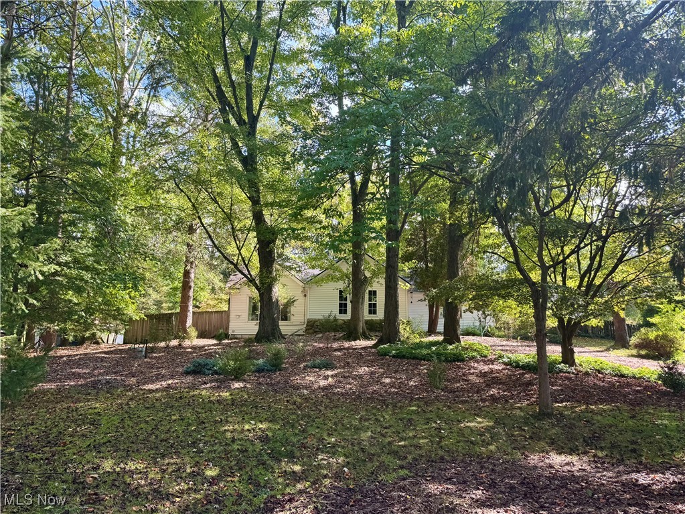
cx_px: 342
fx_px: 475
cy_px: 257
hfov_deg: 71.6
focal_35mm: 24
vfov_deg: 56.8
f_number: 1.78
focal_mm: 6.76
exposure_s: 1/315
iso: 80
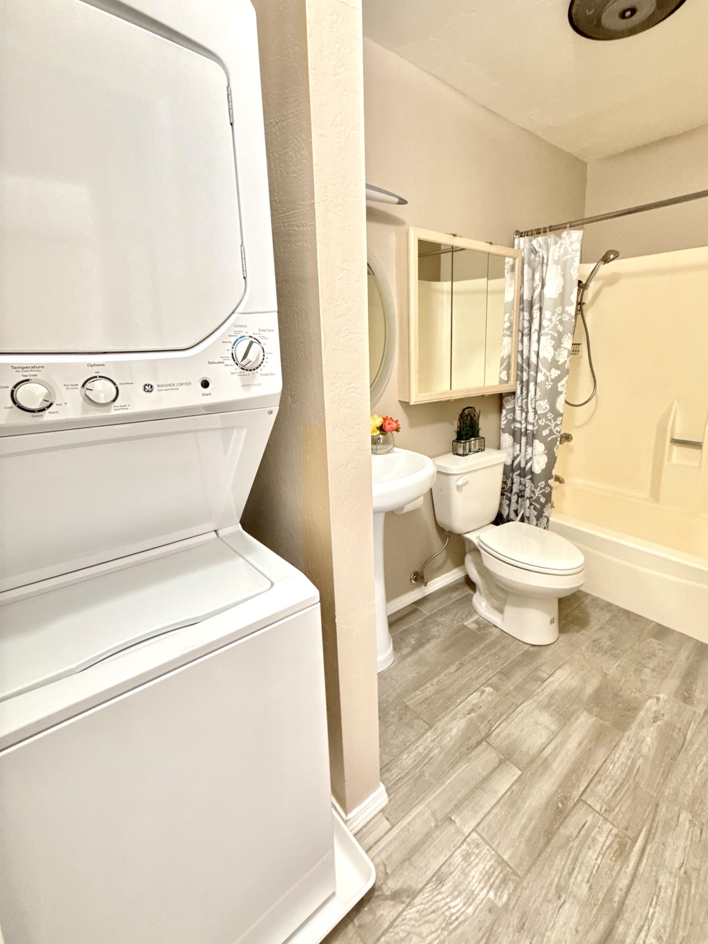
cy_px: 438
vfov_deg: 94.3
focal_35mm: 16
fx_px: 436
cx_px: 404
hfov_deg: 77.7
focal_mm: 2.22
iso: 1000
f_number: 2.2
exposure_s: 1/40
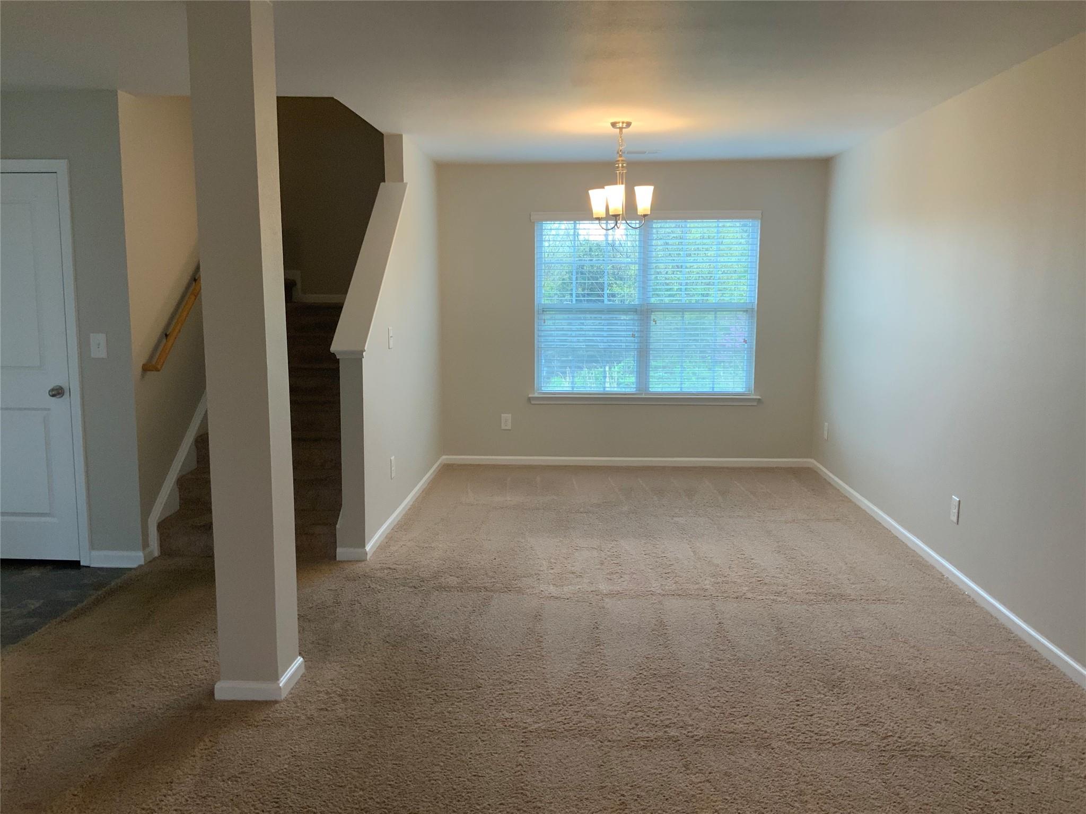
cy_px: 407
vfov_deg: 48.2
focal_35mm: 29
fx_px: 910
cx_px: 543
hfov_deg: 61.7
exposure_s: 1/60
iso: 80
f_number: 1.8
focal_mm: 3
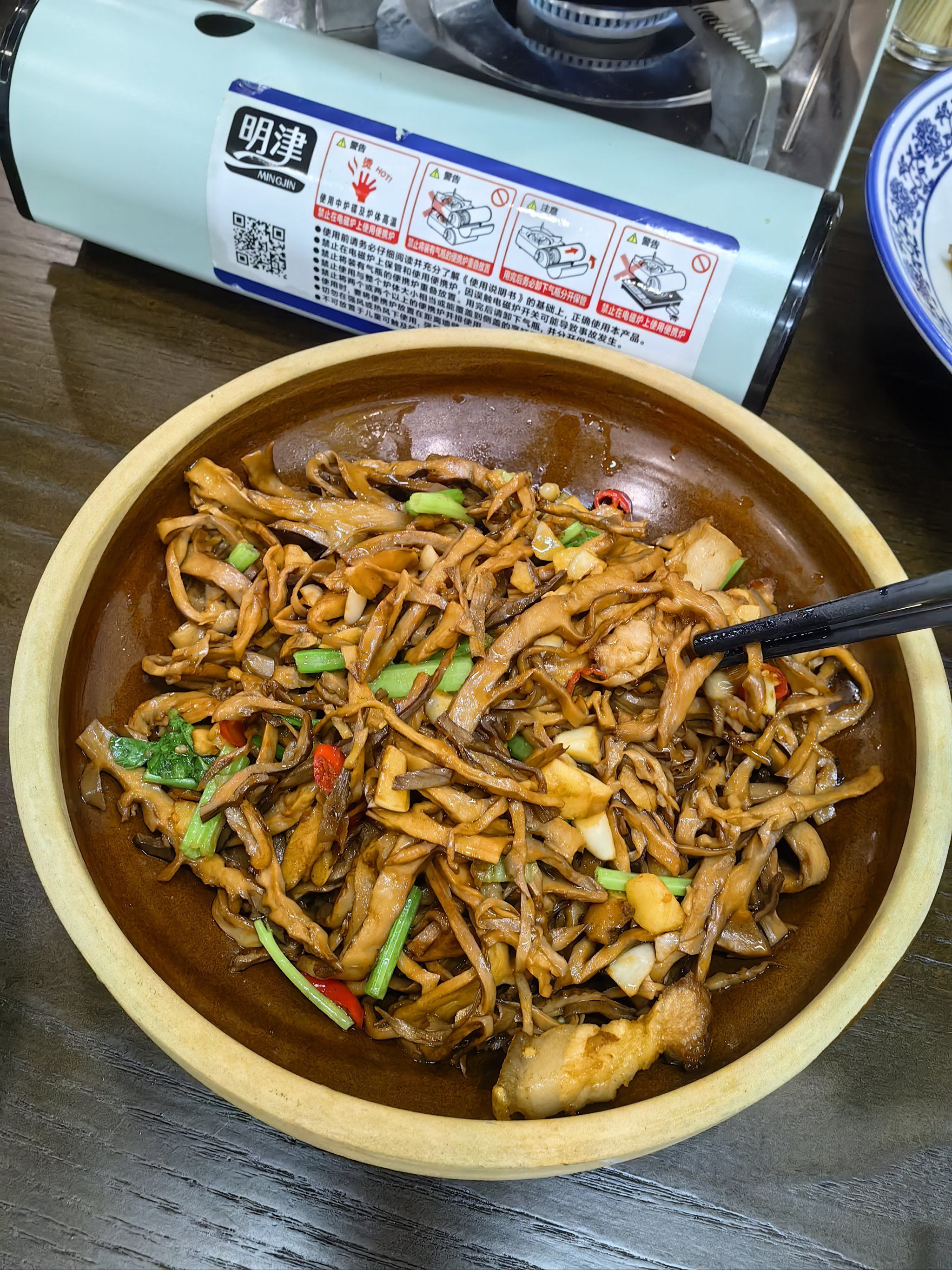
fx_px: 990
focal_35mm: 27
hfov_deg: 51.4
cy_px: 635
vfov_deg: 65.3
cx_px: 476
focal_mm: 5.75
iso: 500
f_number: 4
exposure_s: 1/100
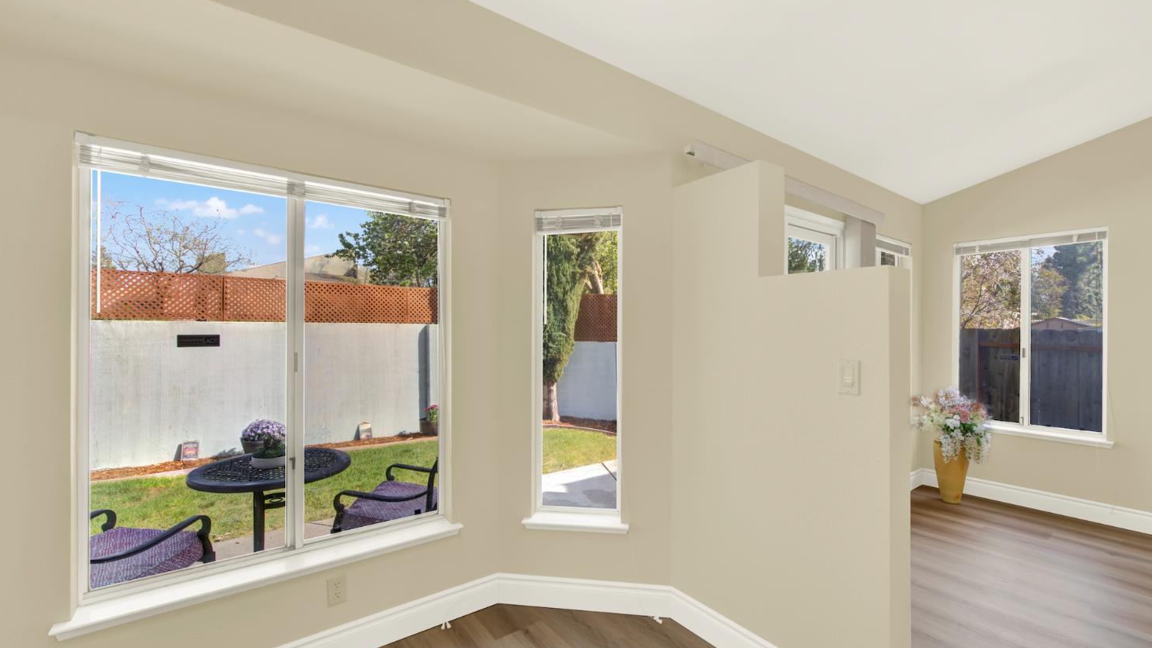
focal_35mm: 15
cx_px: 585
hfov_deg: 103.0
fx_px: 458
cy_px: 329
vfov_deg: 70.5
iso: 100
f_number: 14
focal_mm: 14
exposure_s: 1/13
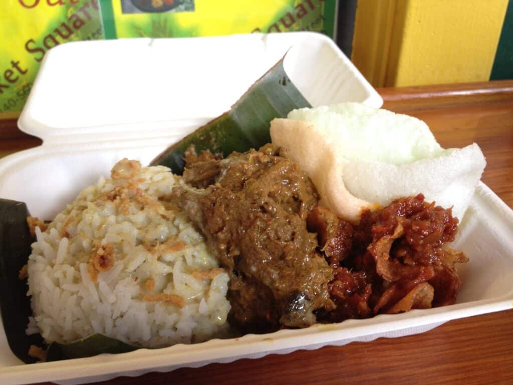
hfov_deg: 52.6
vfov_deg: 40.7
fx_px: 519
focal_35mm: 35
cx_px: 256
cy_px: 192
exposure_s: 1/20
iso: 80
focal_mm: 4.28
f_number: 2.4
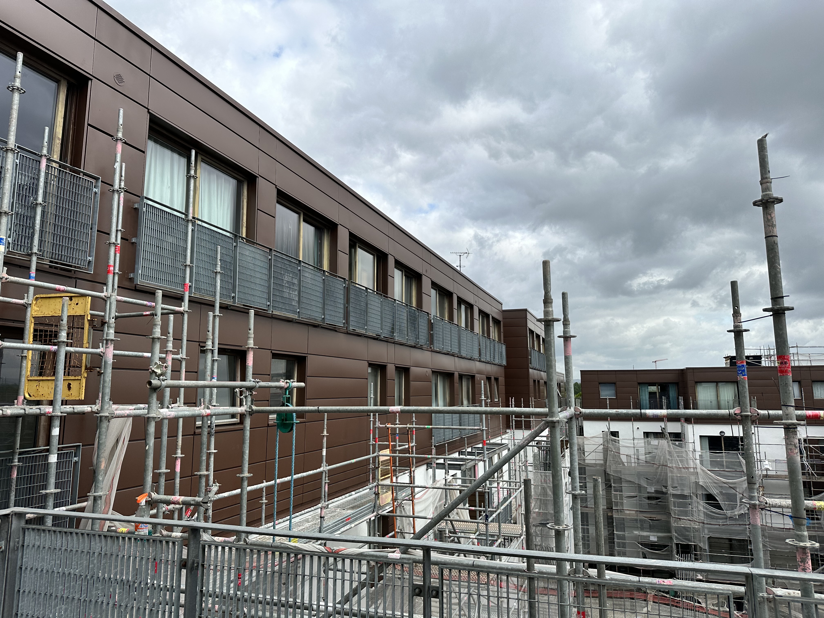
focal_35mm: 24
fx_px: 571
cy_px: 309
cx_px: 412
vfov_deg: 56.8
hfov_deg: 71.6
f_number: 1.78
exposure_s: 1/4348
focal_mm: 6.86
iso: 80
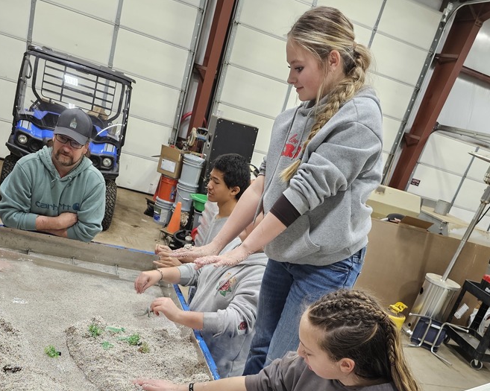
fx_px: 507
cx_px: 228
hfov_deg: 51.5
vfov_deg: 40.2
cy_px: 320
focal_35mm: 35
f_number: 1.7
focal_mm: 6.3
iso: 200
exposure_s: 1/120
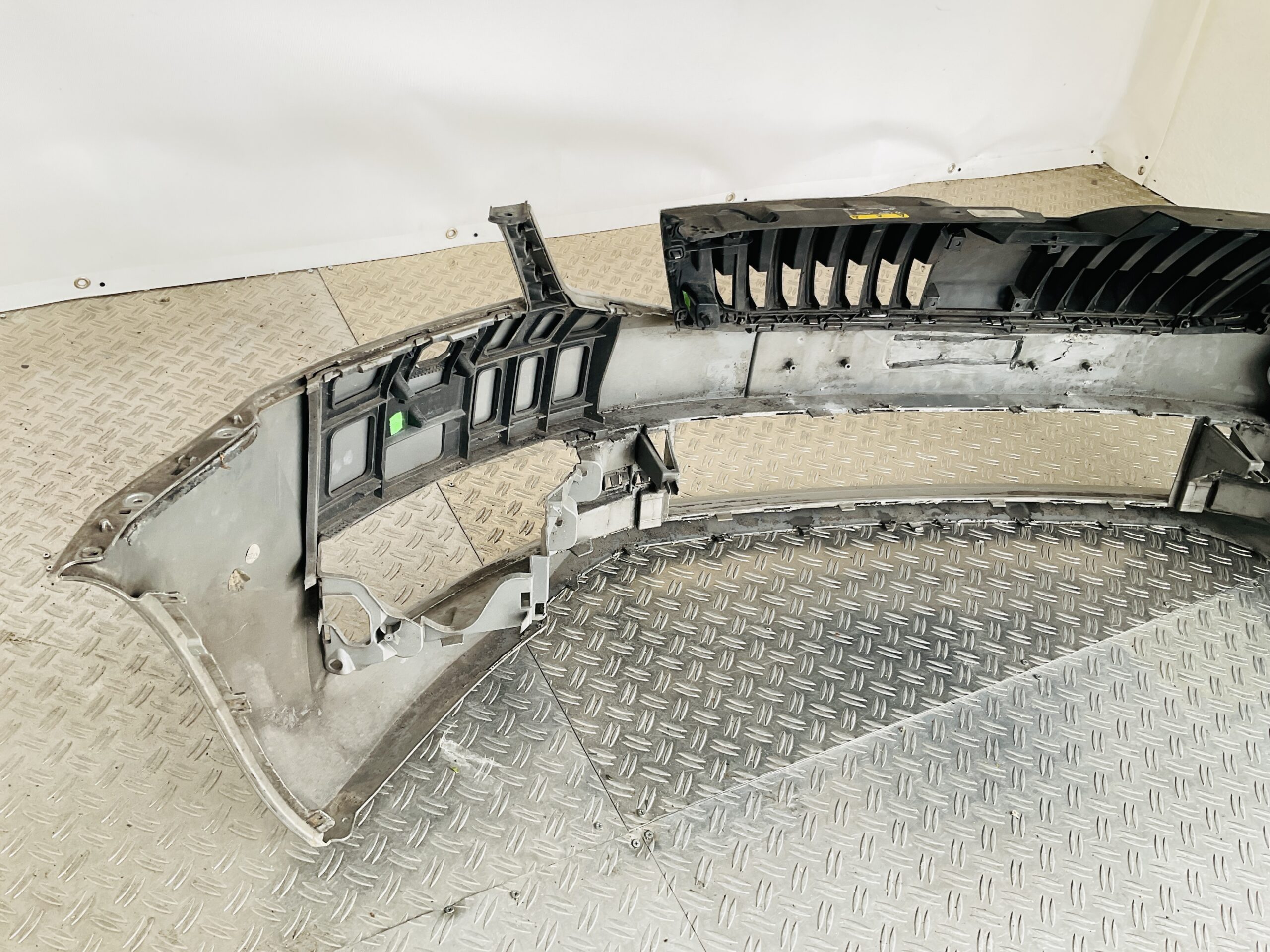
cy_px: 476
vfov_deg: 48.2
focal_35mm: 29
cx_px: 635
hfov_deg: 61.7
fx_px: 1064
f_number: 1.8
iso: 40
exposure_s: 1/100
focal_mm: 3
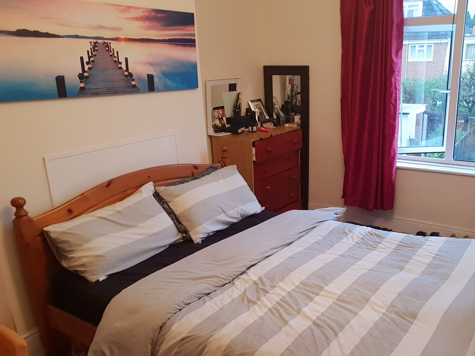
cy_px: 221
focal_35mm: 33
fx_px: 453
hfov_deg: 54.9
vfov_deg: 42.7
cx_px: 285
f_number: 2.4
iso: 400
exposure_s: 1/50
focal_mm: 4.3
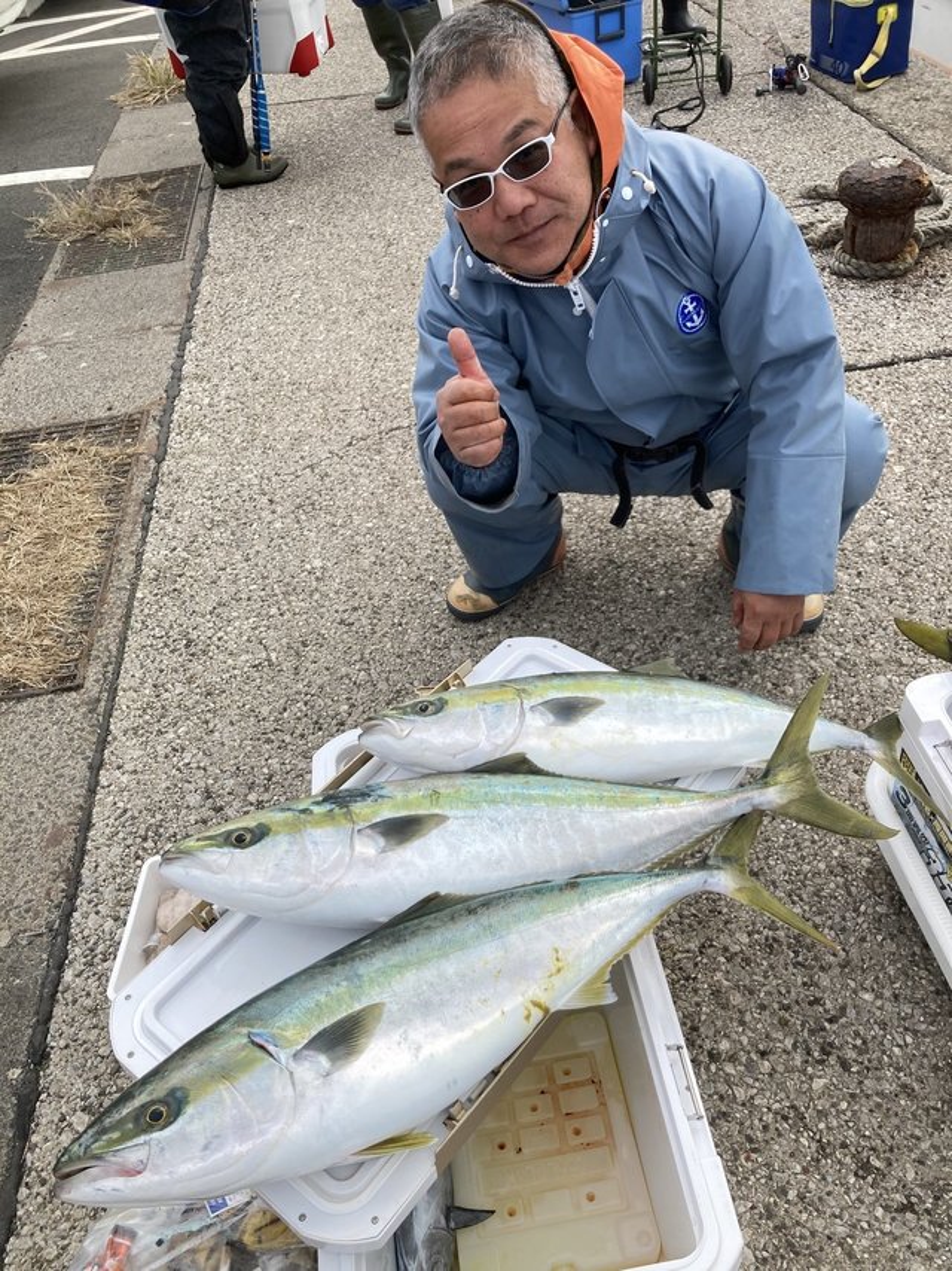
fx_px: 1027
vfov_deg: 63.5
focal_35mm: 28
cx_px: 476
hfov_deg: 49.7
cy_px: 636
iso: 20
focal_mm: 3.99
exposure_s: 1/516
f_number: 1.8
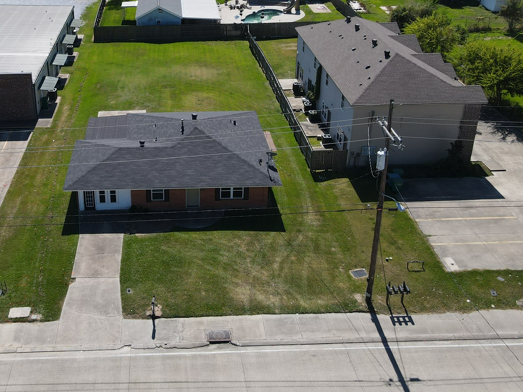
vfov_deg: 36.8
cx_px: 163
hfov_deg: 47.9
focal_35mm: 38
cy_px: 99
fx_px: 574
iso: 100
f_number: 2.8
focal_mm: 4.5
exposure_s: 1/800
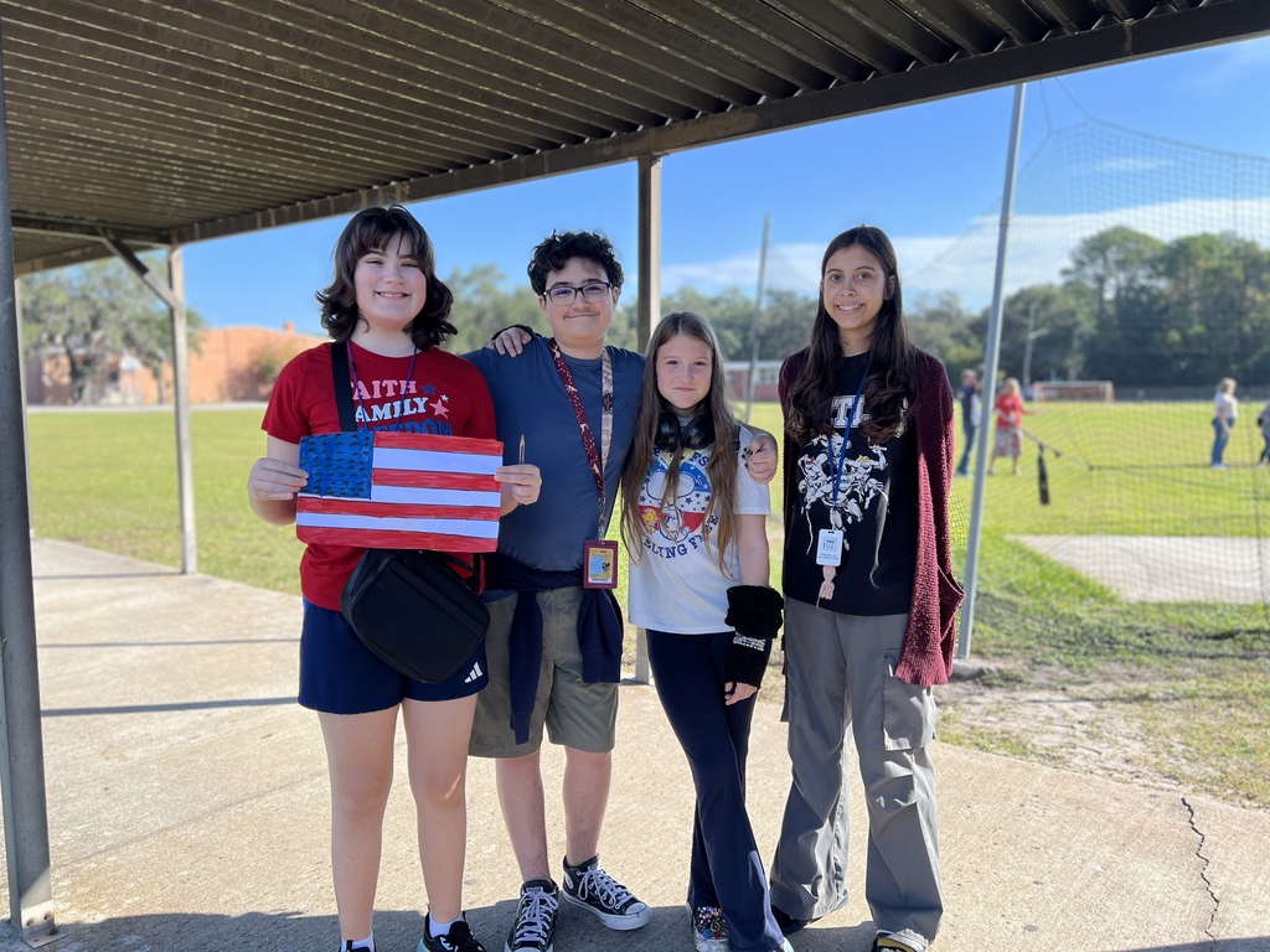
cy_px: 476
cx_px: 635
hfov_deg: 67.3
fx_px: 954
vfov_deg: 53.1
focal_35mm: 26
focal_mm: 5.7
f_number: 1.5
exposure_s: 1/1698
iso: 50
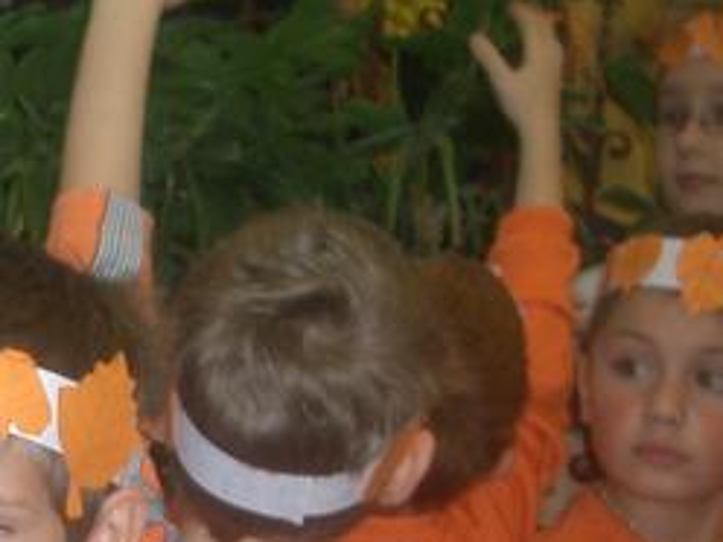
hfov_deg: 16.6
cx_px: -187
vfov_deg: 12.8
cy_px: 638
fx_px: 2360
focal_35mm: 113
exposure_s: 1/40
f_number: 2.6
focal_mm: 5.8
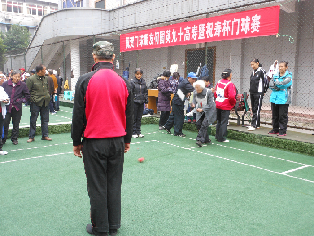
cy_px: 118
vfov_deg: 42.9
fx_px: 299
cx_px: 157
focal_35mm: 33
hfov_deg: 55.4
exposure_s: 1/30
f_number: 4
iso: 125
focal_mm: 5.9
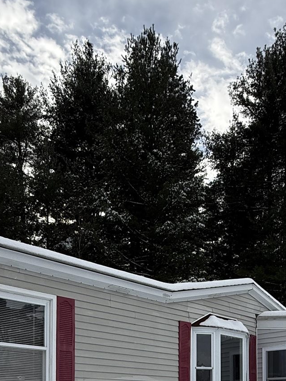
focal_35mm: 38
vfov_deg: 41.4
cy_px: 395
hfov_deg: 37.7
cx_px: 147
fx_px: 419
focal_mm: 2.22
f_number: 2.2
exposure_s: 1/2024
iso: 50
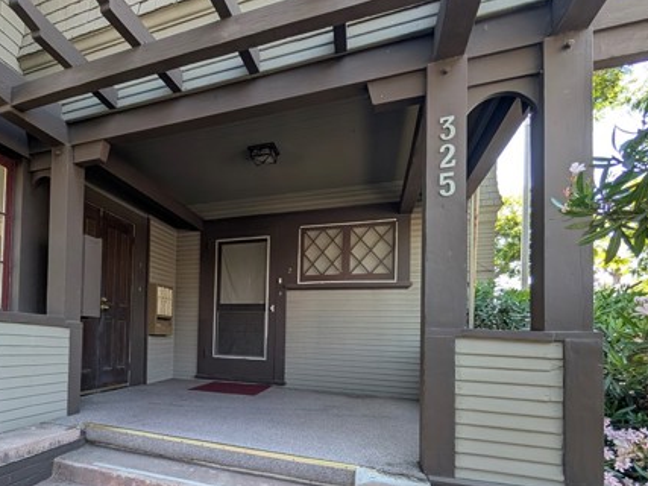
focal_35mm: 18
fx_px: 337
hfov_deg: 85.0
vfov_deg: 69.6
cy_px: 323
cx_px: 222
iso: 66
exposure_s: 1/302
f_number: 1.7
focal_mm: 2.02
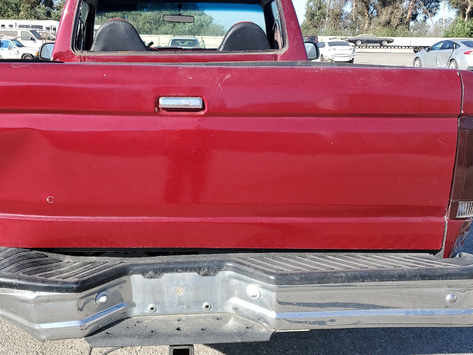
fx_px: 492
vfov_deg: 39.7
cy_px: 171
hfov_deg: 51.0
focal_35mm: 36
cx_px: 187
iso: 50
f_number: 1.5
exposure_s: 1/1429
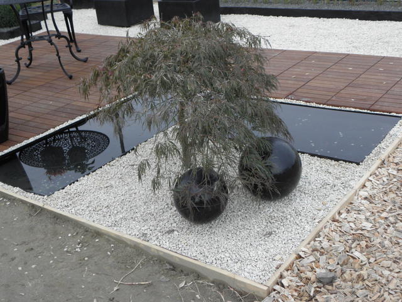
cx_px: 201
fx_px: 546
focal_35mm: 47
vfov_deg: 30.9
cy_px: 151
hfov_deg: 40.4
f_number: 3.4
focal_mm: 8.53
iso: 125
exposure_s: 1/40
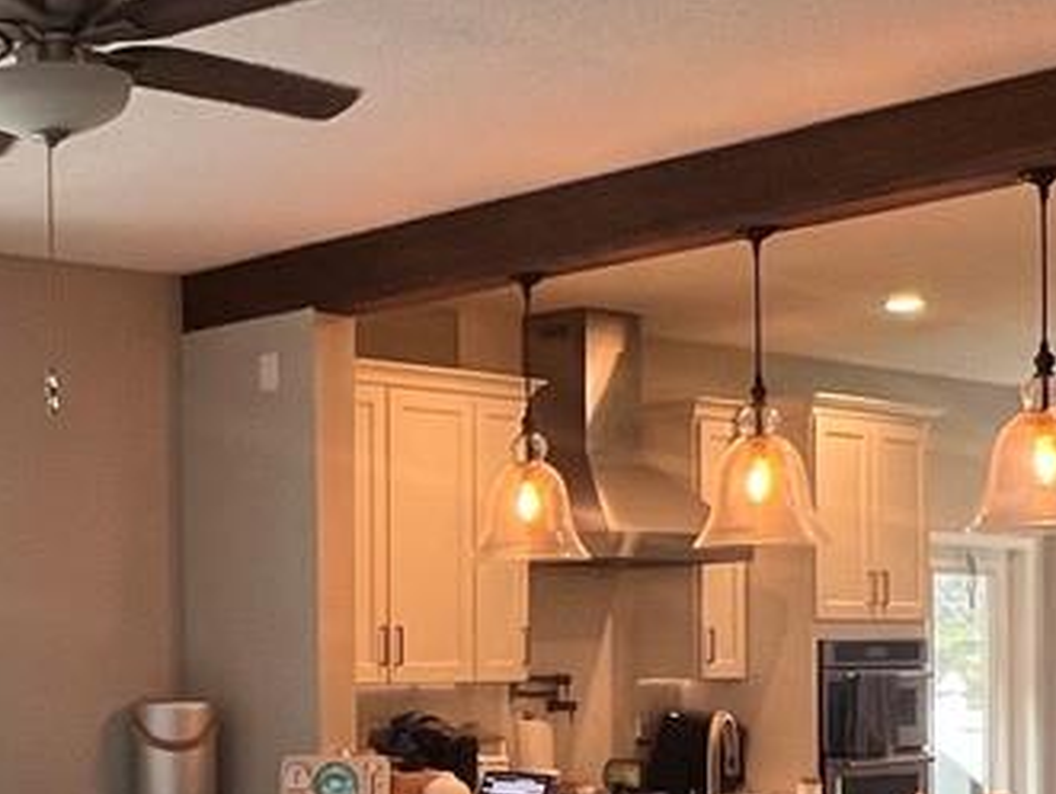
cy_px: 685
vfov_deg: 22.8
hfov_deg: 28.0
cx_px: -109
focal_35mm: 63
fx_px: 1923
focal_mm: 1.57
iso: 125
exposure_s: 1/120
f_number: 1.8
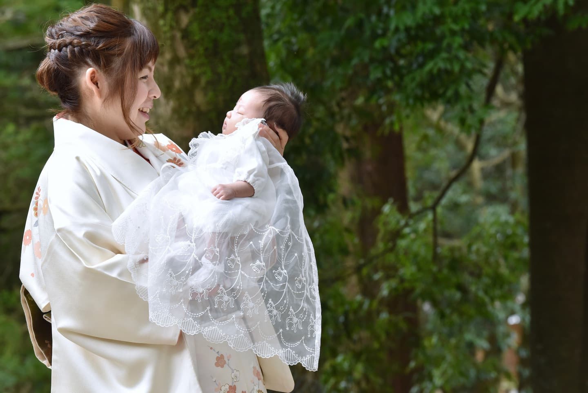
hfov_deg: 13.7
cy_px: 196
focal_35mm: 150
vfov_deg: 9.2
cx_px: 294
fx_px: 2451
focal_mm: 150
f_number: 9
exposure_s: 1/320
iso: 2000
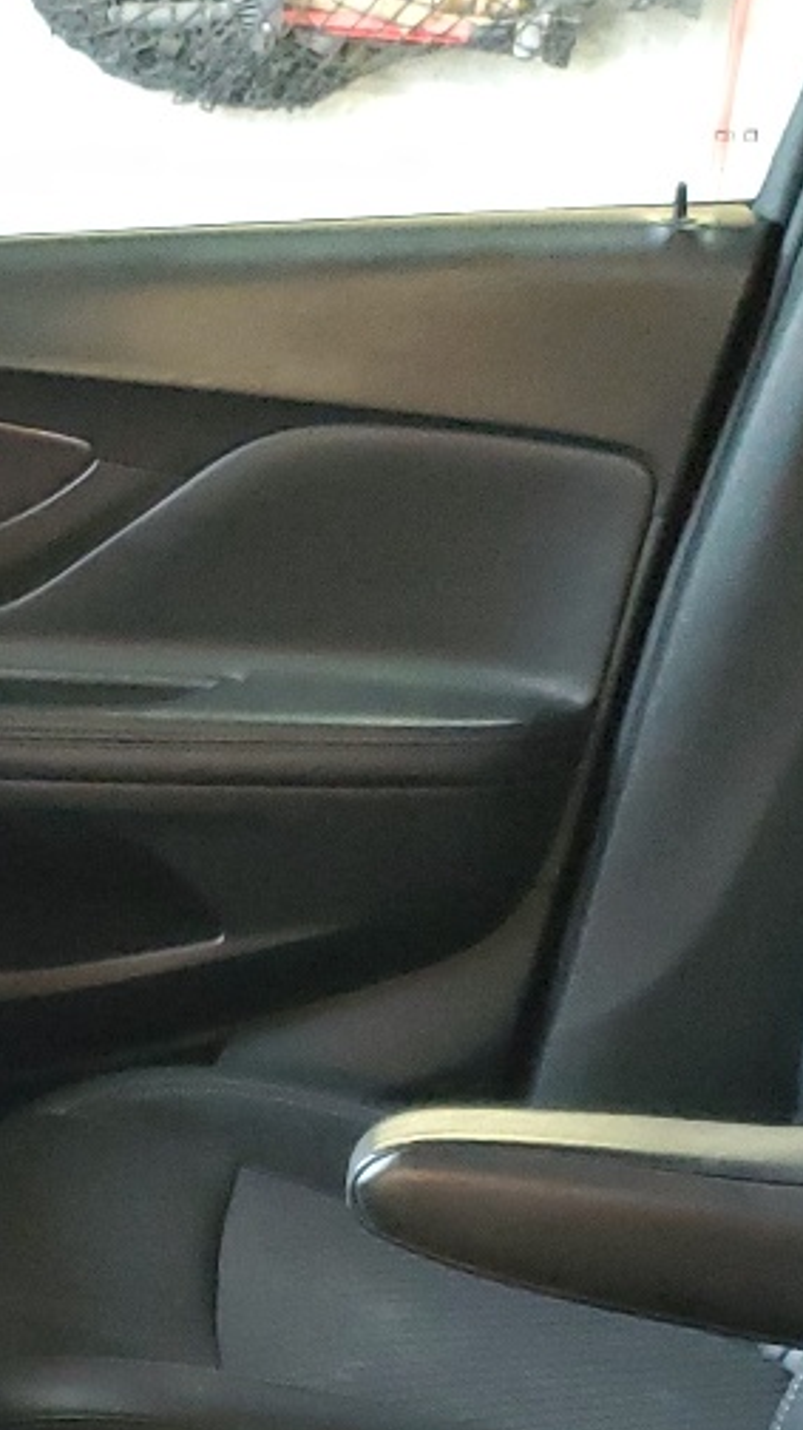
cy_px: 1439
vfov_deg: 22.7
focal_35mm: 90
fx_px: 3411
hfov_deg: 12.9
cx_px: -275
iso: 400
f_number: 1.5
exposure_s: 1/60.2
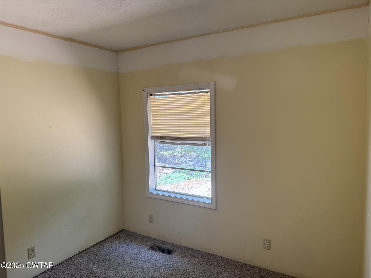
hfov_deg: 71.6
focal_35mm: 24
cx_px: 186
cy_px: 139
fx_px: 257
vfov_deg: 56.8
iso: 100
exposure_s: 1/124
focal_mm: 6.76
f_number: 1.78
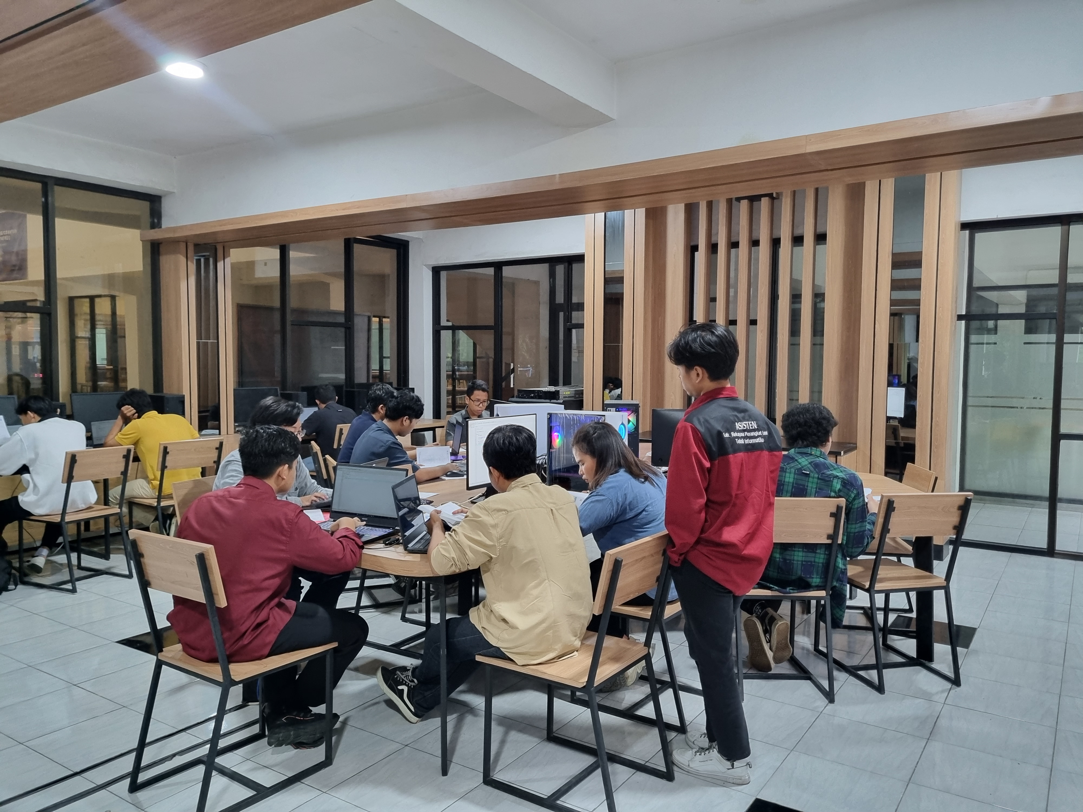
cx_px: 542
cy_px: 406
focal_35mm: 26
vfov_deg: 53.1
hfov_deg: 67.3
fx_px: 813
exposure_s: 1/50
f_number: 1.8
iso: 640
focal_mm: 5.4
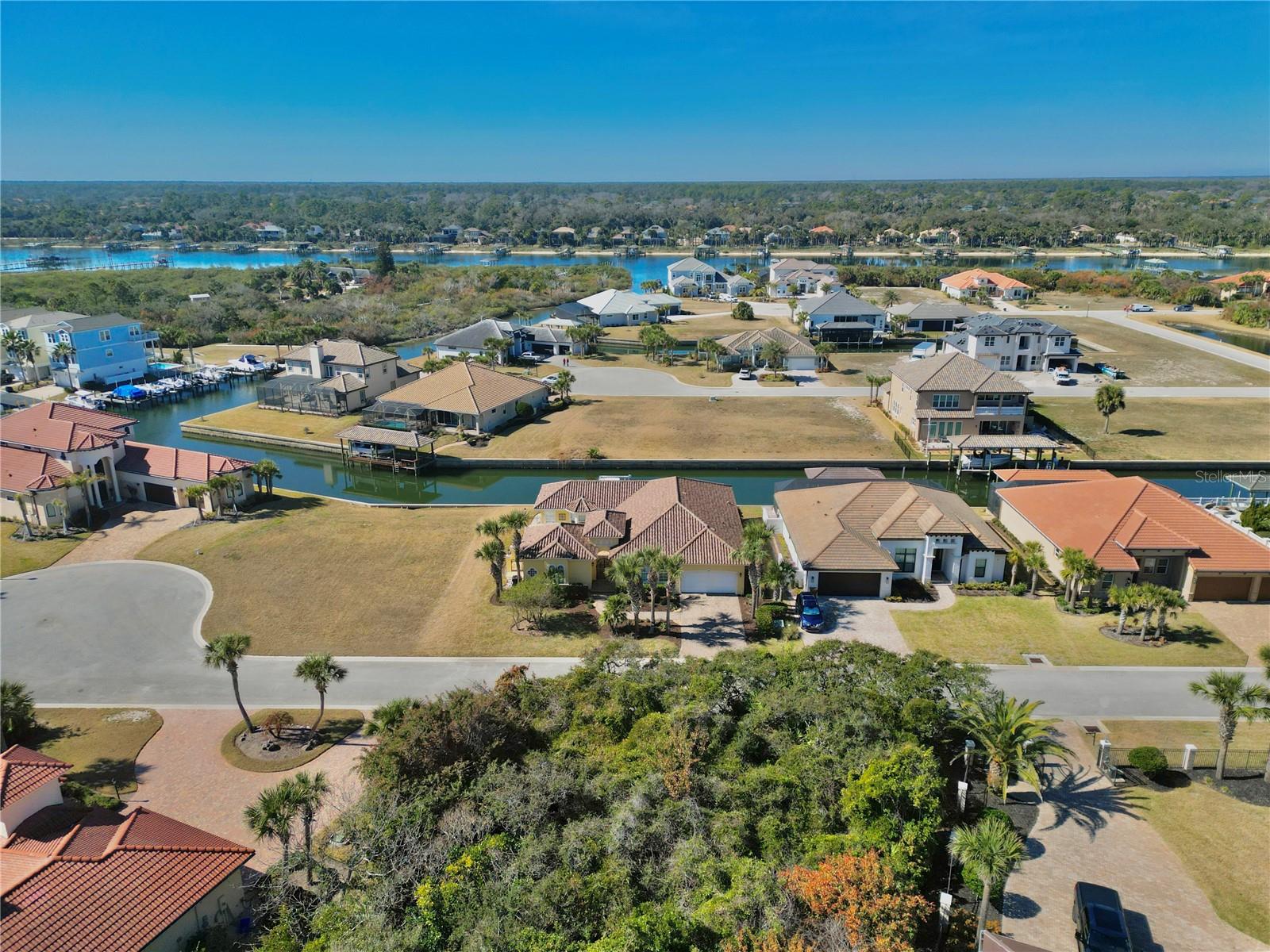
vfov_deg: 56.8
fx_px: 881
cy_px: 476
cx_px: 635
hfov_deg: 71.6
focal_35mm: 24
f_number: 1.7
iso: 110
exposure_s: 1/5000
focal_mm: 6.72
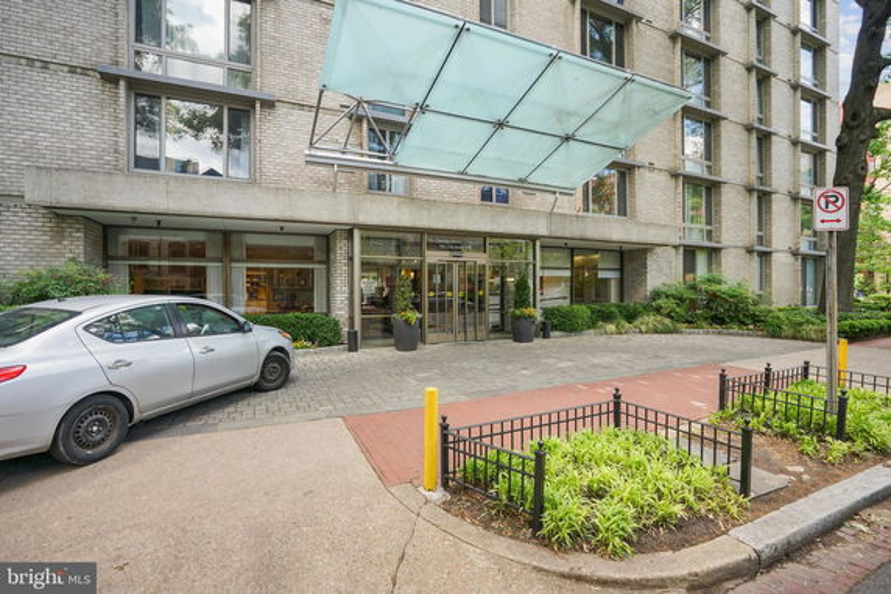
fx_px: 396
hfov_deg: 96.8
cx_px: 446
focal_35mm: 16
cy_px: 297
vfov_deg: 73.7
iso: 400
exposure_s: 1/100
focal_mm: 16
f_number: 9
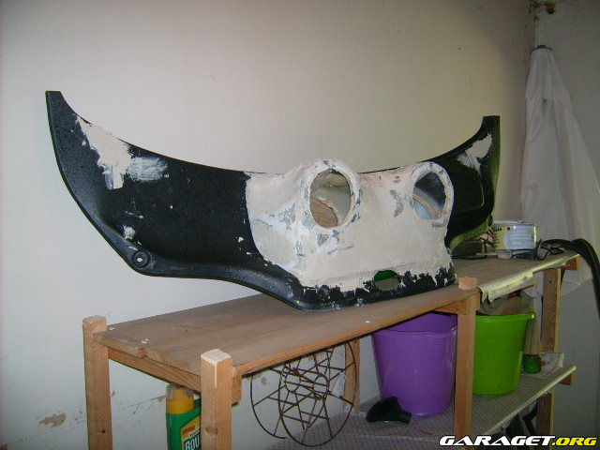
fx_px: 607
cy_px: 225
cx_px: 300
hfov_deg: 52.6
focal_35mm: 35
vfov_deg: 40.7
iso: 100
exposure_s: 1/60
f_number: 2.8
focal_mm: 5.95
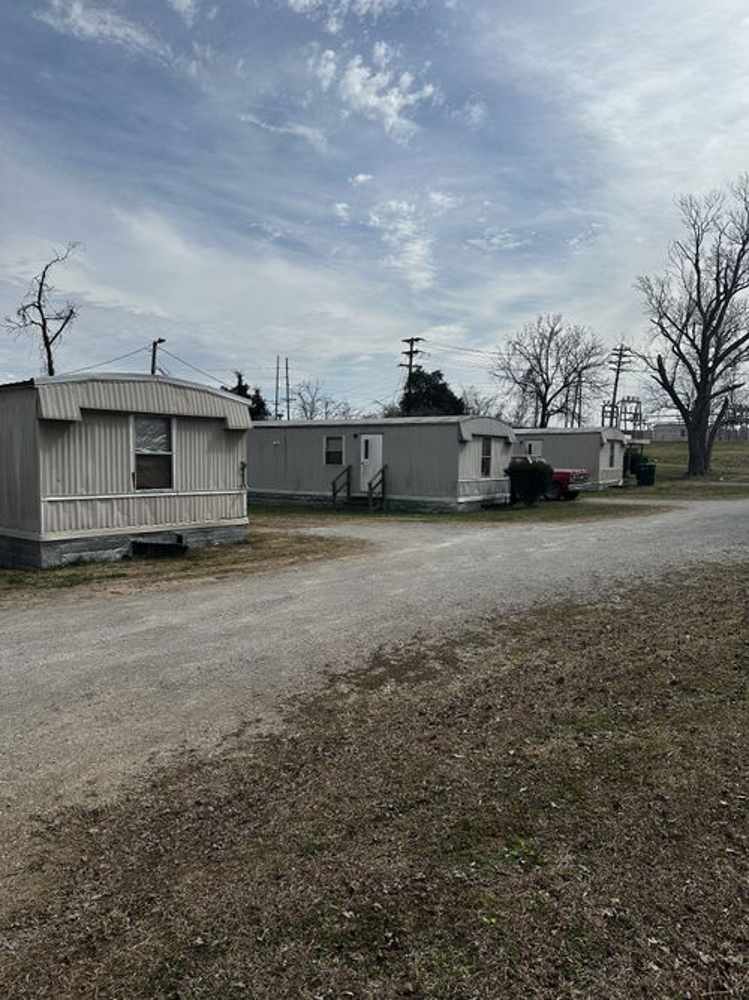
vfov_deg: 71.6
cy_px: 500
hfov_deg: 56.8
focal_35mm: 24
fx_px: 693
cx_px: 374
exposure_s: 1/8197
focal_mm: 6.86
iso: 80
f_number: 1.78
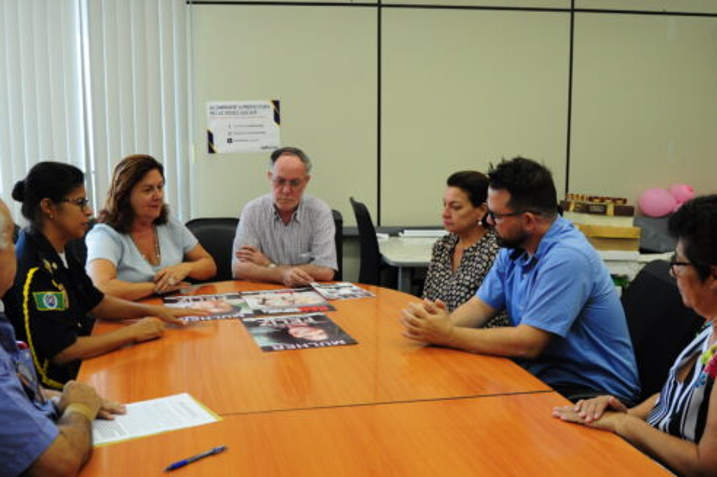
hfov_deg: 49.6
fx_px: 776
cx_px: 341
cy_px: 240
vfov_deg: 34.1
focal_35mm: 39
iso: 800
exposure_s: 1/60
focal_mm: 20
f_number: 6.3
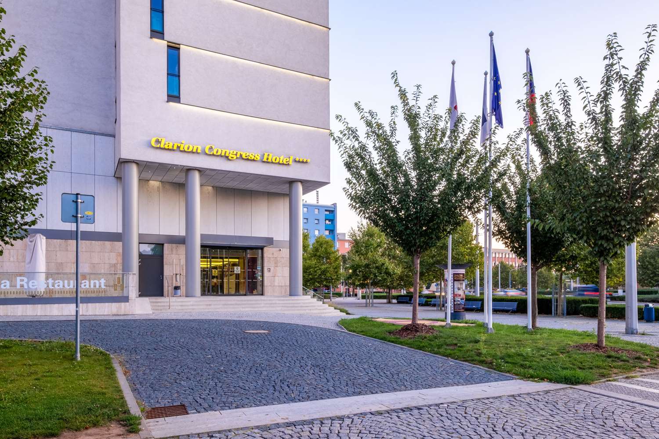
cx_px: 330
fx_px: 421
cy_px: 220
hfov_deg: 76.1
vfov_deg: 55.1
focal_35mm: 23
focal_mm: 15.1
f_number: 10
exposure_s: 1/10
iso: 200
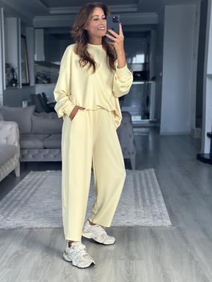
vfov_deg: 33.7
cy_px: 130
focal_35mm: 57
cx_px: 95
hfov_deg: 25.7
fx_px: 465
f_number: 1.78
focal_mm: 6.86
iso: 80
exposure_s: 1/196
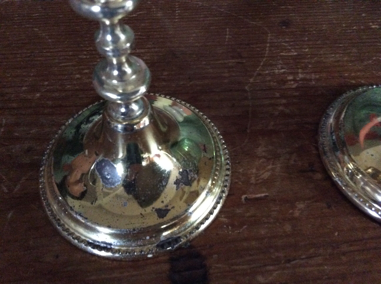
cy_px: 142
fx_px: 352
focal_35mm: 32
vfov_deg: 44.1
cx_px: 190
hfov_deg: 56.9
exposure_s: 1/17
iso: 500
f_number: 2.4
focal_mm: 3.3
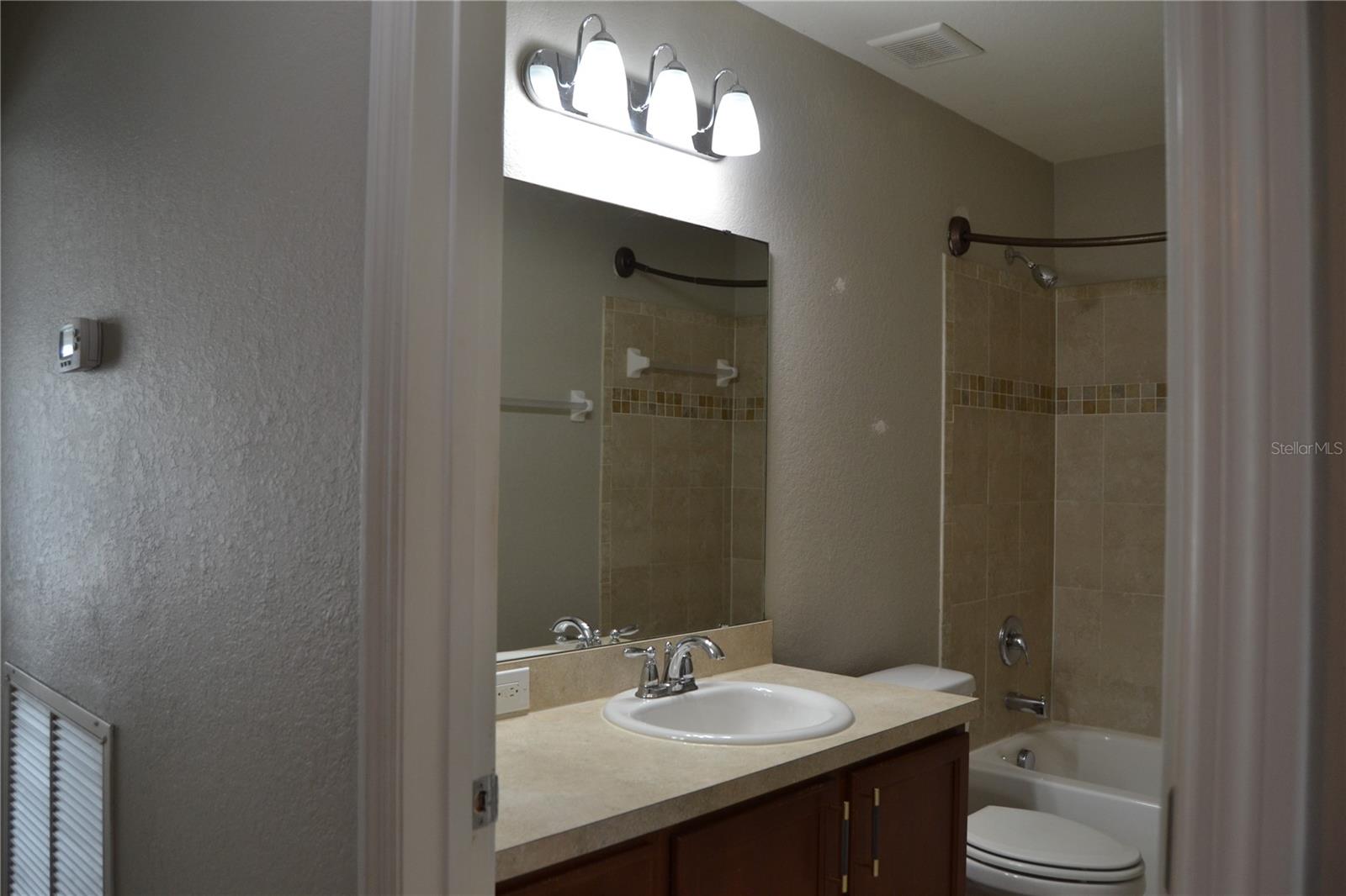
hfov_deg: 67.4
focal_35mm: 27
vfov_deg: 47.9
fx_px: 1009
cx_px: 673
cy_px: 448
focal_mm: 18
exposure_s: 1/80
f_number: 4.5
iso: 400
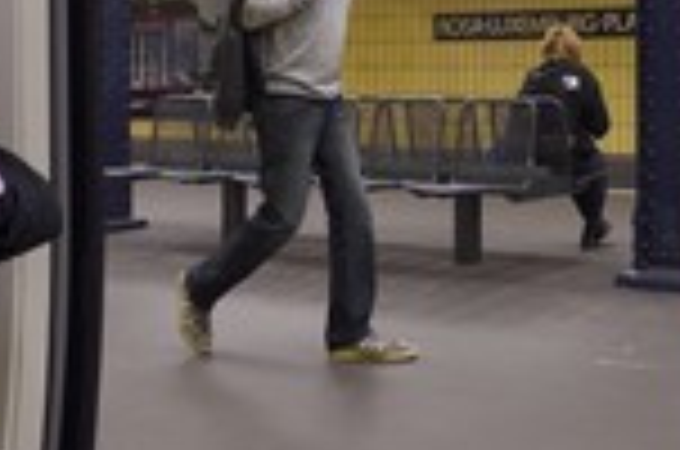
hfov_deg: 29.6
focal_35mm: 67
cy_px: -45
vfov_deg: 19.4
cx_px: 516
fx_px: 1263
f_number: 3.5
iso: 1600
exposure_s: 1/125
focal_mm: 24
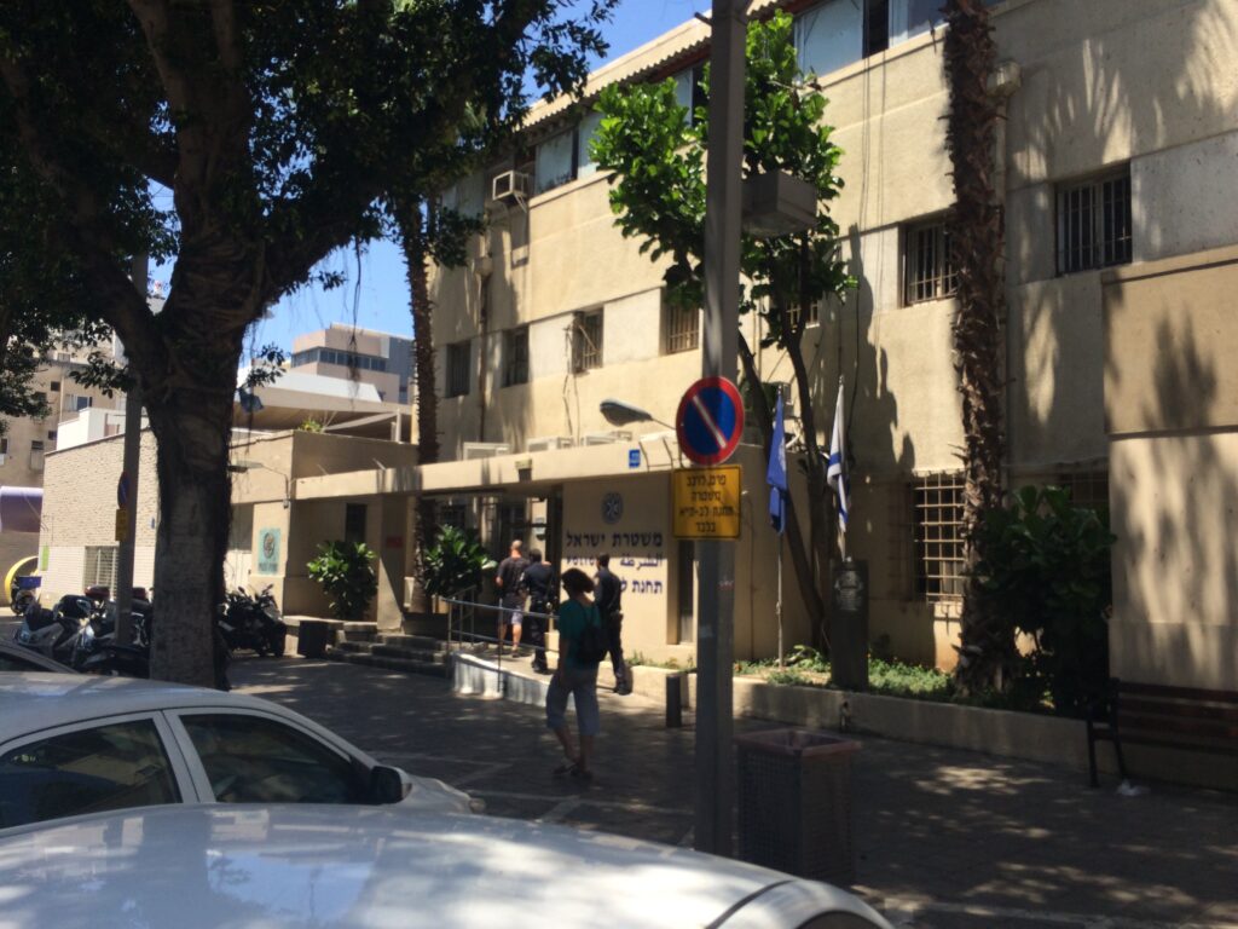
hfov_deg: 60.0
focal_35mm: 30
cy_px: 464
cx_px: 619
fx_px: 1073
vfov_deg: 46.8
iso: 32
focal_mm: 4.12
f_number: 2.2
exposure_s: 1/1325
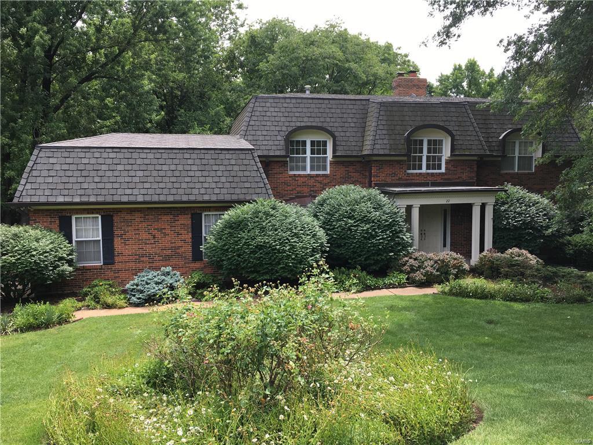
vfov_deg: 48.2
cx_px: 296
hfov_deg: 61.7
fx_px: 497
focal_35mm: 29
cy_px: 222
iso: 25
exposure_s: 1/381
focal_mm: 4.15
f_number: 2.2
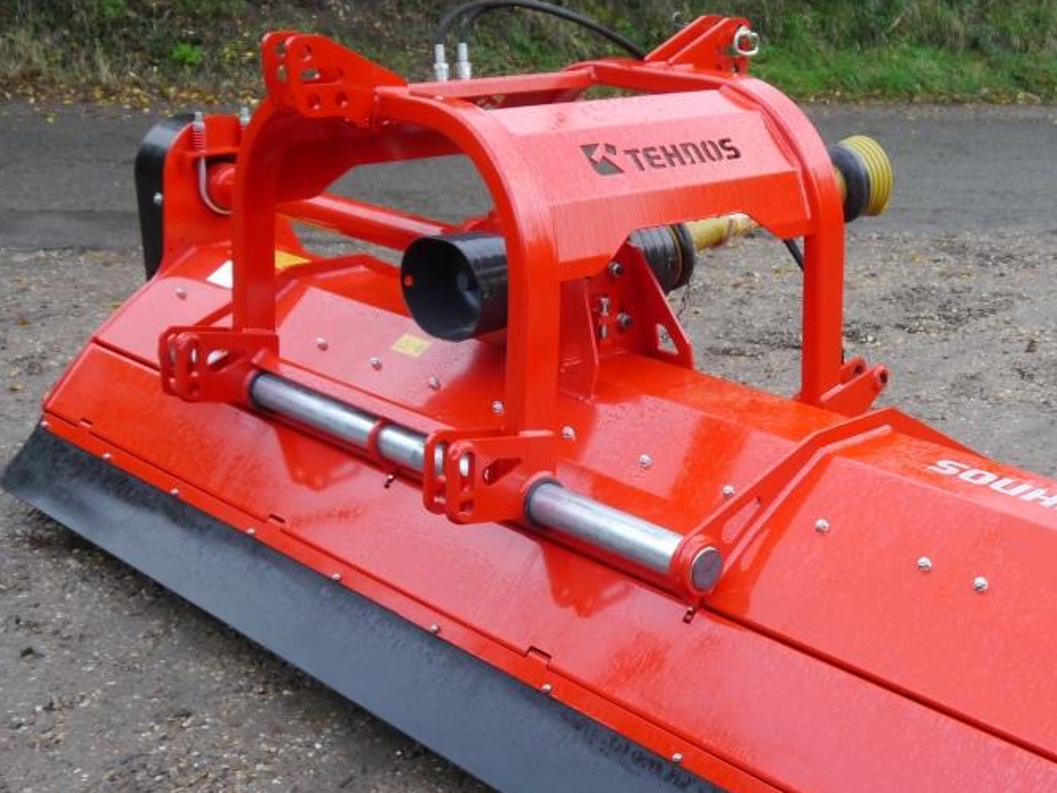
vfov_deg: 29.5
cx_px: 709
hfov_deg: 38.4
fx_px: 1496
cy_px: 521
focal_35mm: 49
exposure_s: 1/60
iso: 800
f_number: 3.9
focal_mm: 16
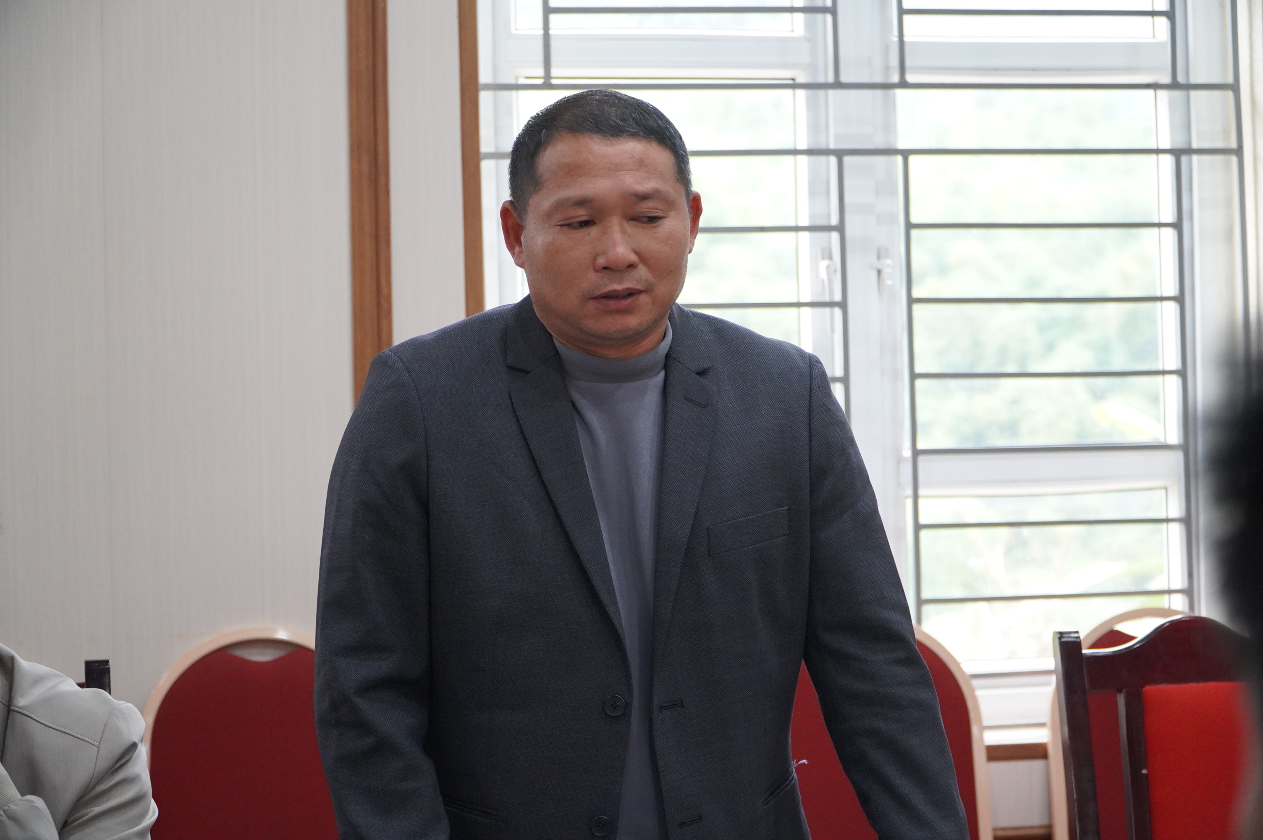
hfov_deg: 28.1
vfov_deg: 18.9
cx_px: 632
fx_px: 2524
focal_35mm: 72
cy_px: 420
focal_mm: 48
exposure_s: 1/160
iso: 2500
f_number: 4
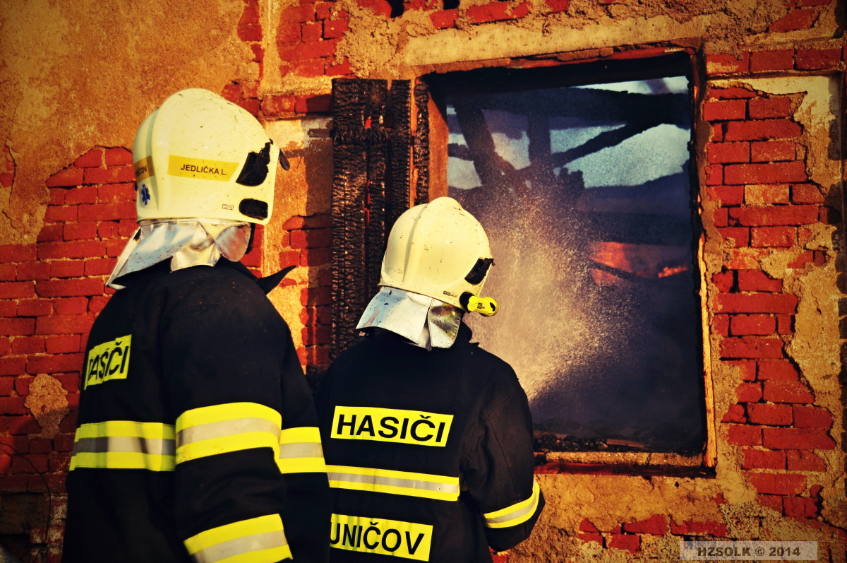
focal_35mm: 54
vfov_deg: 25.0
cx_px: 424
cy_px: 282
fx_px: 1269
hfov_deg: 36.9
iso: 400
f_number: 4.2
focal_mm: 36
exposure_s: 1/1000
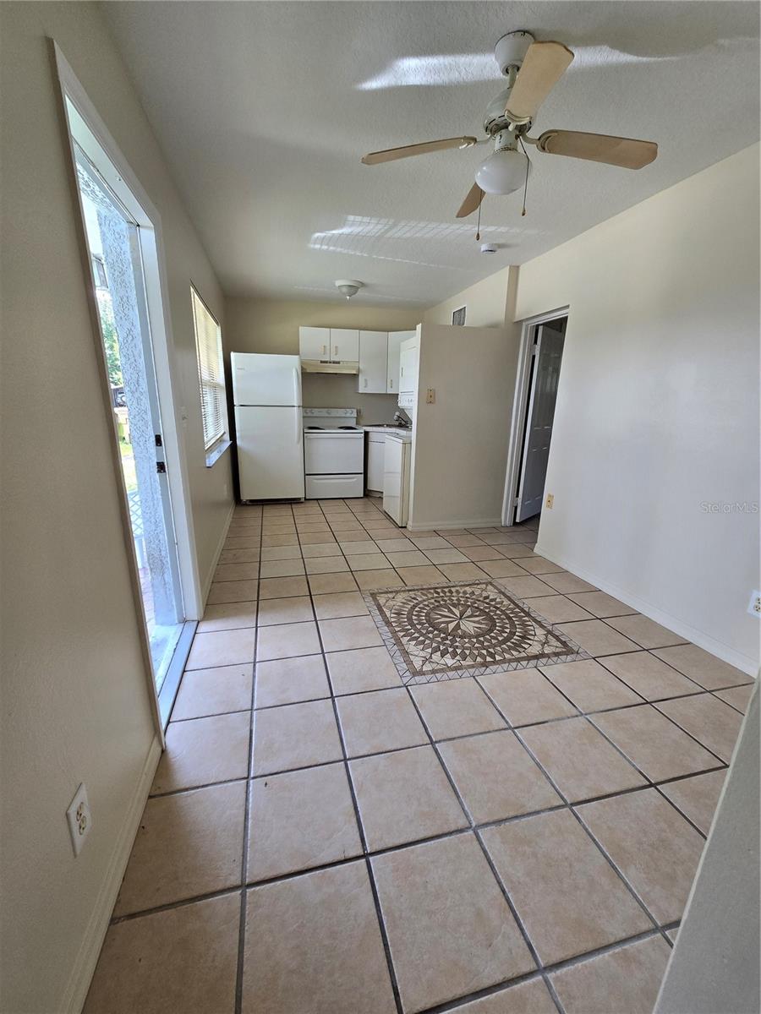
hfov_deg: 89.9
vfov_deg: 106.2
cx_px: 380
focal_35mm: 13
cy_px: 507
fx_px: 381
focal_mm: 2.2
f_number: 2.2
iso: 100
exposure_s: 1/100
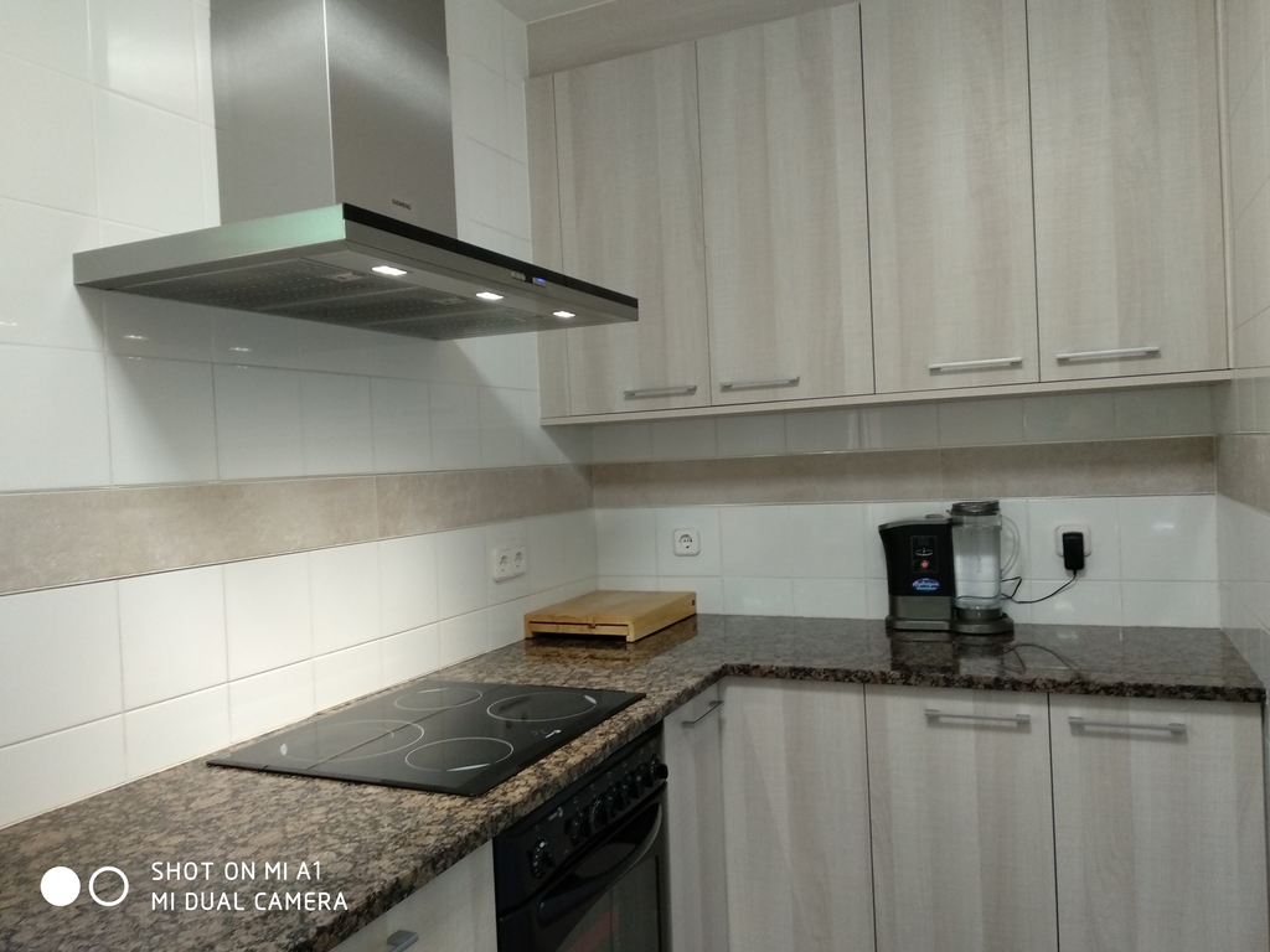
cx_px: 635
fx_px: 954
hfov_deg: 67.3
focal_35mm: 26
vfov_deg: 53.1
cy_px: 476
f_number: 2.2
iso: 400
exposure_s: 1/50
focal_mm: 3.81
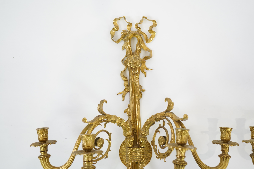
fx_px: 296
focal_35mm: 42
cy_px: 81
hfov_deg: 46.4
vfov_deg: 31.9
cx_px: 136
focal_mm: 39
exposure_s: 1/60
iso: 400
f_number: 4.5
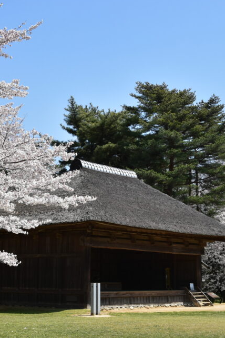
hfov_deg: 20.2
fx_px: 628
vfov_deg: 30.1
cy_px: 169
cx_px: 67
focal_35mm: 67
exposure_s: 1/400
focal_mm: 28
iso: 400
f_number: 11
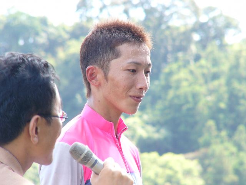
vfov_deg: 3.4
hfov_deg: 4.6
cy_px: 92
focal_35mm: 432
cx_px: 123
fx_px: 3070
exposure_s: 1/30
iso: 50
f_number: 2.8
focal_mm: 72
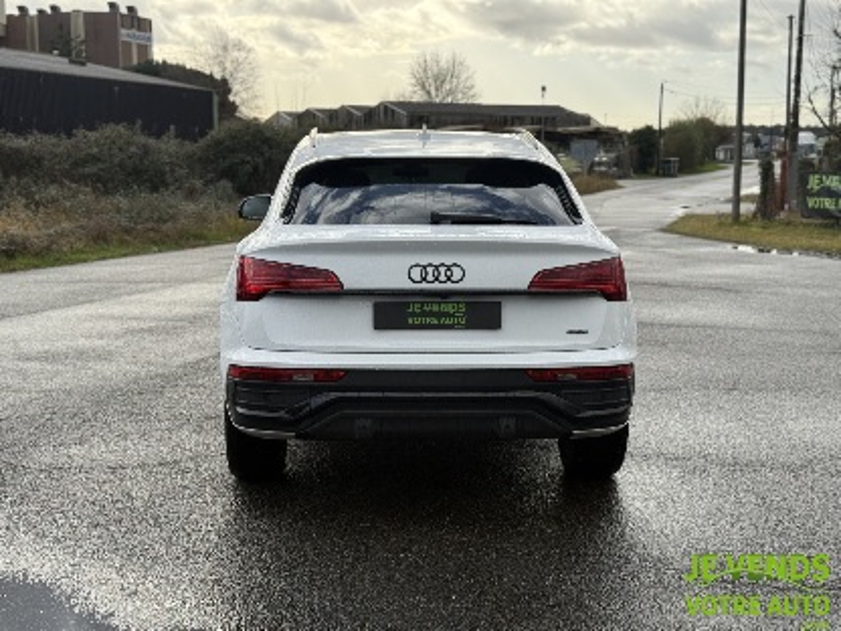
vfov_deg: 30.3
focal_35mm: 48
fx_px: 1166
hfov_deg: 39.7
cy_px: 316
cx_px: 420
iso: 64
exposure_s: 1/2415
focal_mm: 6.76
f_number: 1.78
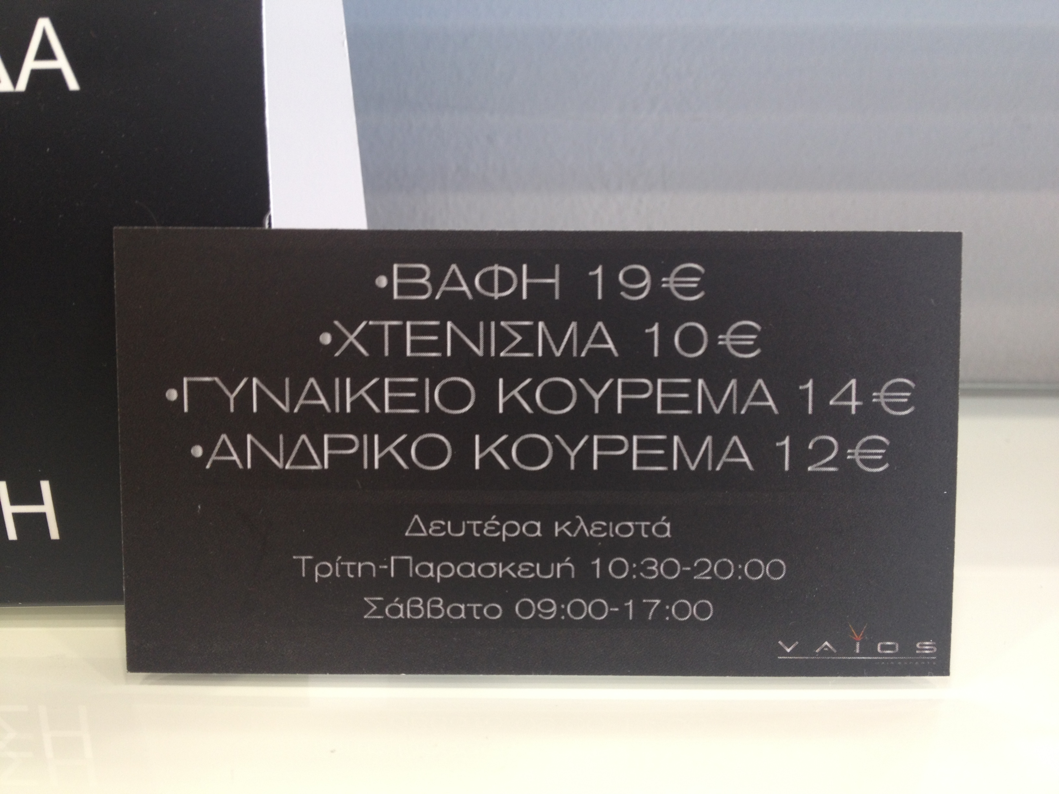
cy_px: 397
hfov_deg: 52.6
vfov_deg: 40.7
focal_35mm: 35
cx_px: 530
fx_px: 1071
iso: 64
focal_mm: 4.28
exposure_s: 1/20
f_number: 2.4
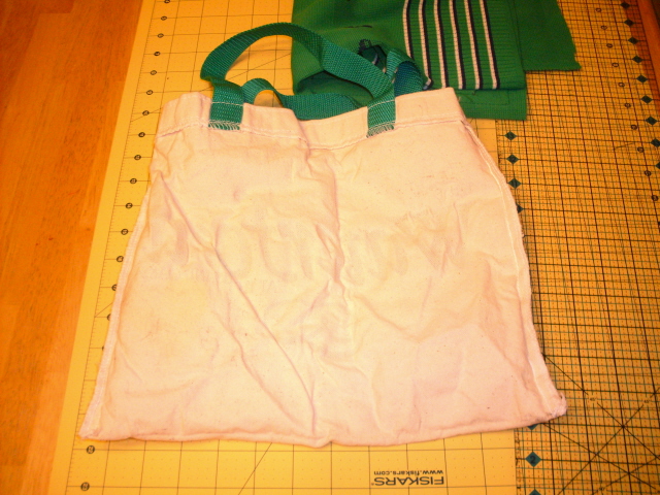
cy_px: 248
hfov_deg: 49.0
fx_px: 725
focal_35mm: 38
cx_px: 330
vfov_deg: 37.7
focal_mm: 6.3
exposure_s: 1/45
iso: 100
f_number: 2.8
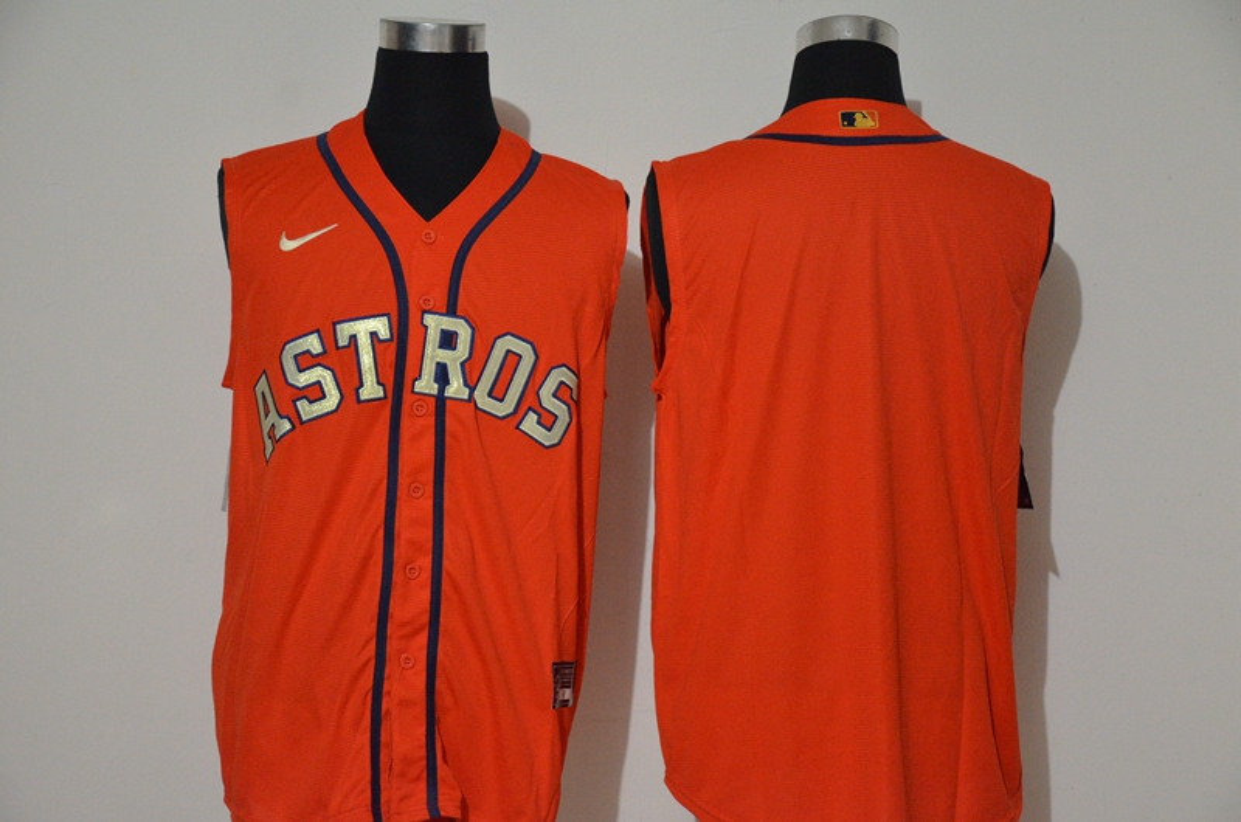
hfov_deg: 26.0
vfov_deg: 17.4
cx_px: 620
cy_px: 411
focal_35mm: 78
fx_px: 2683
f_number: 4.8
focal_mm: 52
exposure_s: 1/20
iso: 4000
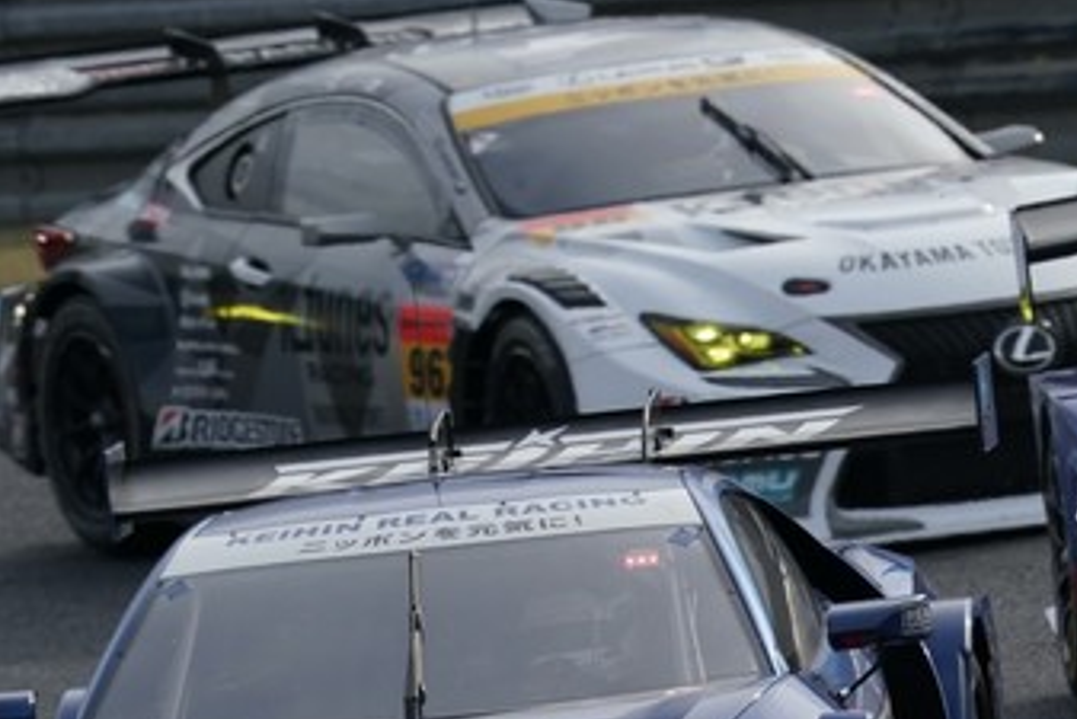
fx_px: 31963
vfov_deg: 1.3
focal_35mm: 1068
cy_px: 537
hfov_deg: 1.9
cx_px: 888
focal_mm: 500
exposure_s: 1/800
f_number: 9
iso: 400
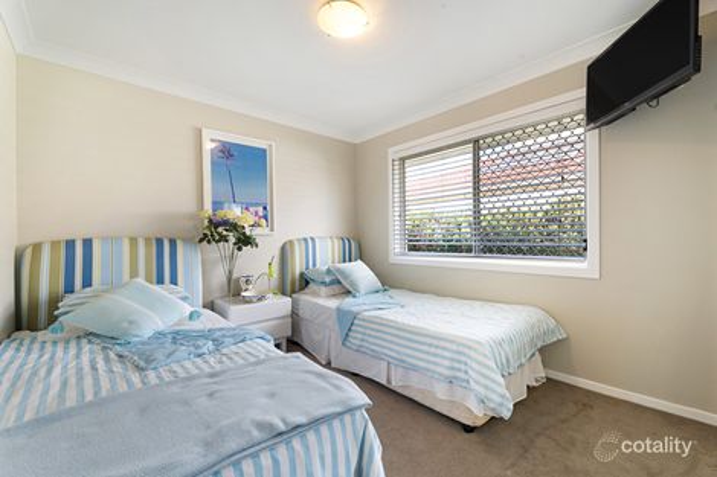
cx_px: 358
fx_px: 279
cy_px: 238
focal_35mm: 14
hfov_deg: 104.3
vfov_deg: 81.2
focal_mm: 14
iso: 200
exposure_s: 1/2.5
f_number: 11
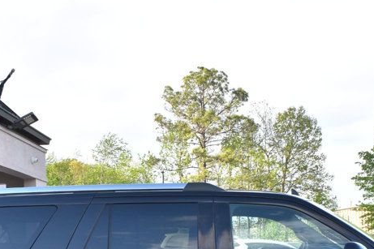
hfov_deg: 33.4
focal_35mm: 60
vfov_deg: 21.5
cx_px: 191
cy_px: 267
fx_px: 623
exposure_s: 1/250
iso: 400
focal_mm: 18
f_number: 10
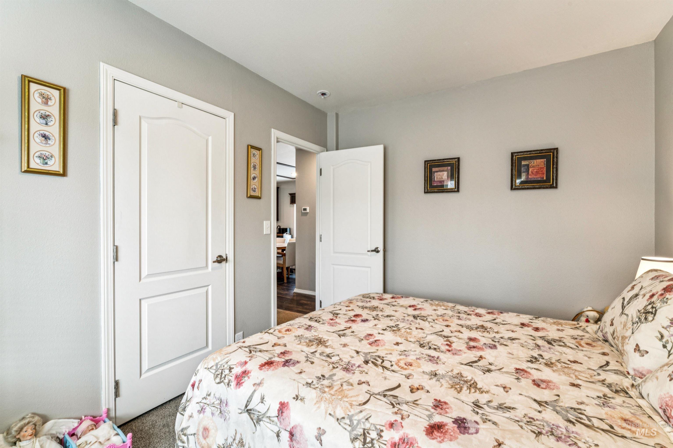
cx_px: 336
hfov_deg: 98.5
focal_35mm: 16
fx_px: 290
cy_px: 224
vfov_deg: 75.5
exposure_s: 1/8
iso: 400
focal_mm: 15.5
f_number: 13
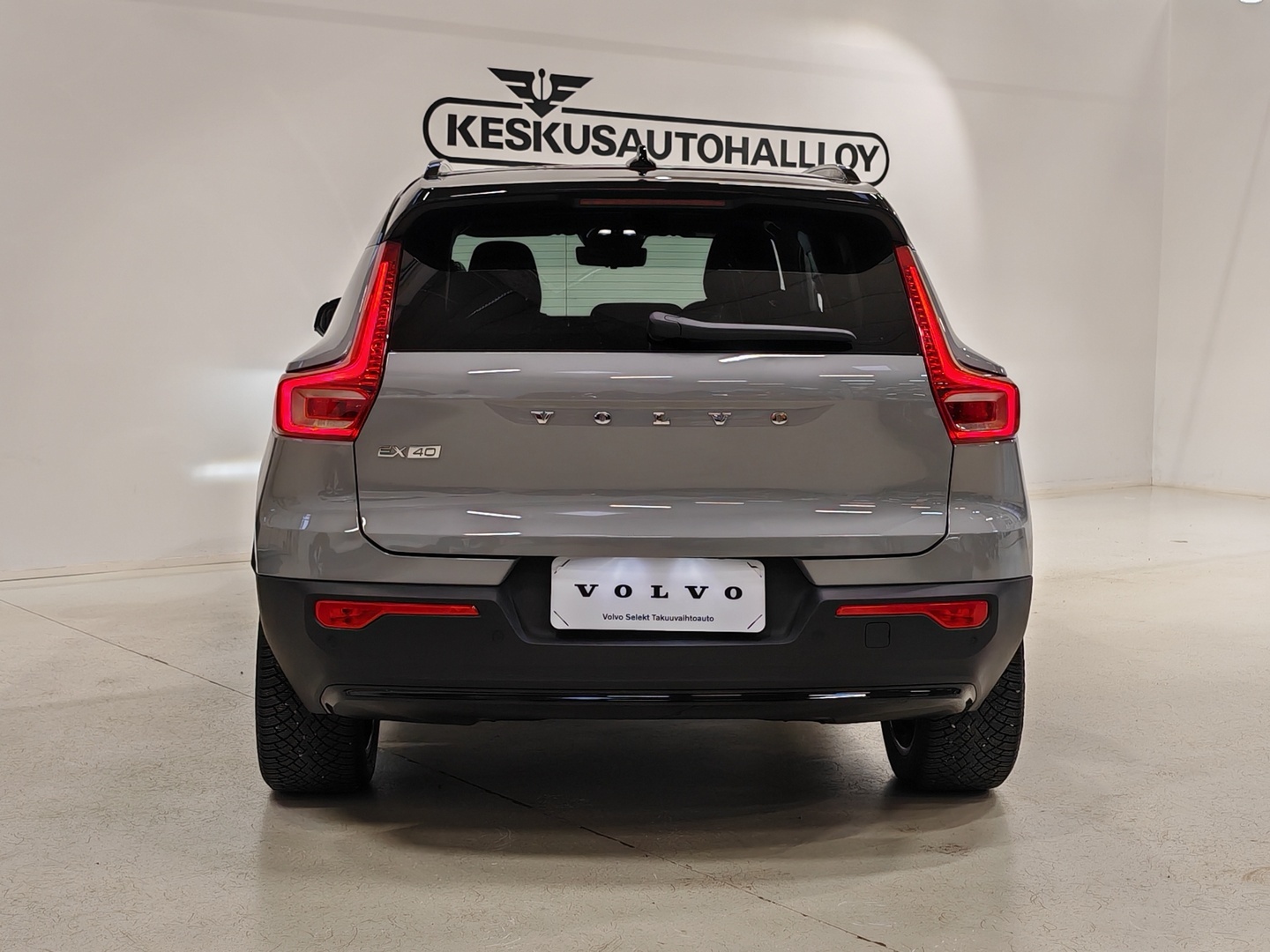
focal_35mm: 50
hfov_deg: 38.2
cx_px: 635
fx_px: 1834
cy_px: 476
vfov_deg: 29.1
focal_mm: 5.4
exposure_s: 1/100
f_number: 1.6
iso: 80
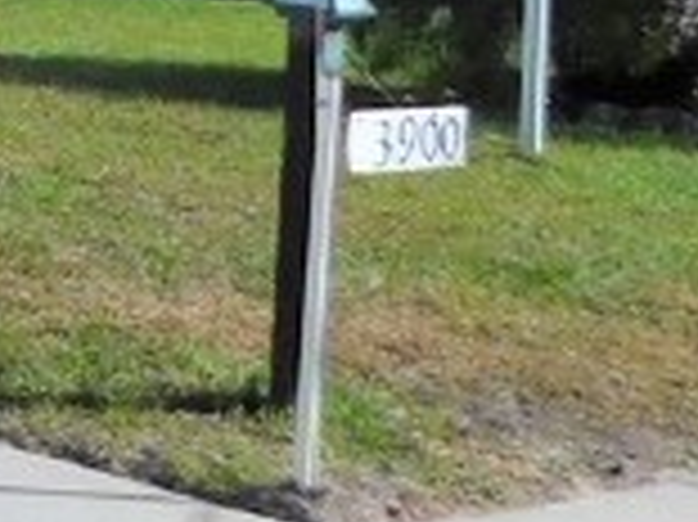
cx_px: -1455
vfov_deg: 9.5
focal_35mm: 152
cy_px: -279
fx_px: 3063
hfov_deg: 9.7
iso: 125
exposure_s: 1/800
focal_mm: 4
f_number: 6
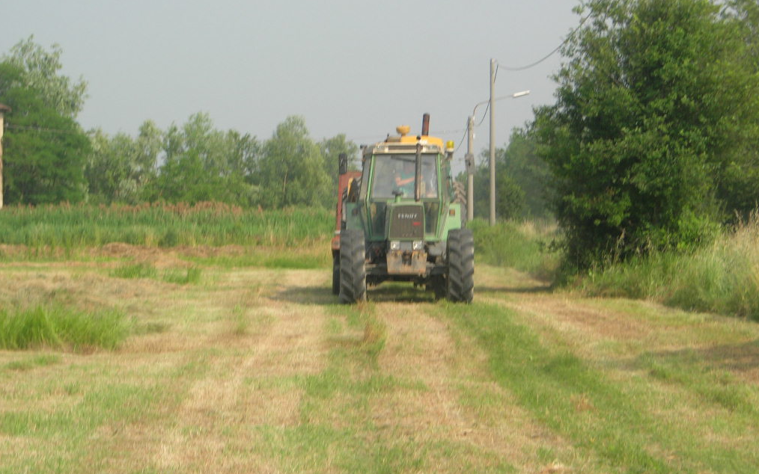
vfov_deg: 10.8
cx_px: 378
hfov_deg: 17.2
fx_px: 2503
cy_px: 214
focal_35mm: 121
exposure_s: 1/157
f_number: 8.2
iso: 64
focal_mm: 23.4
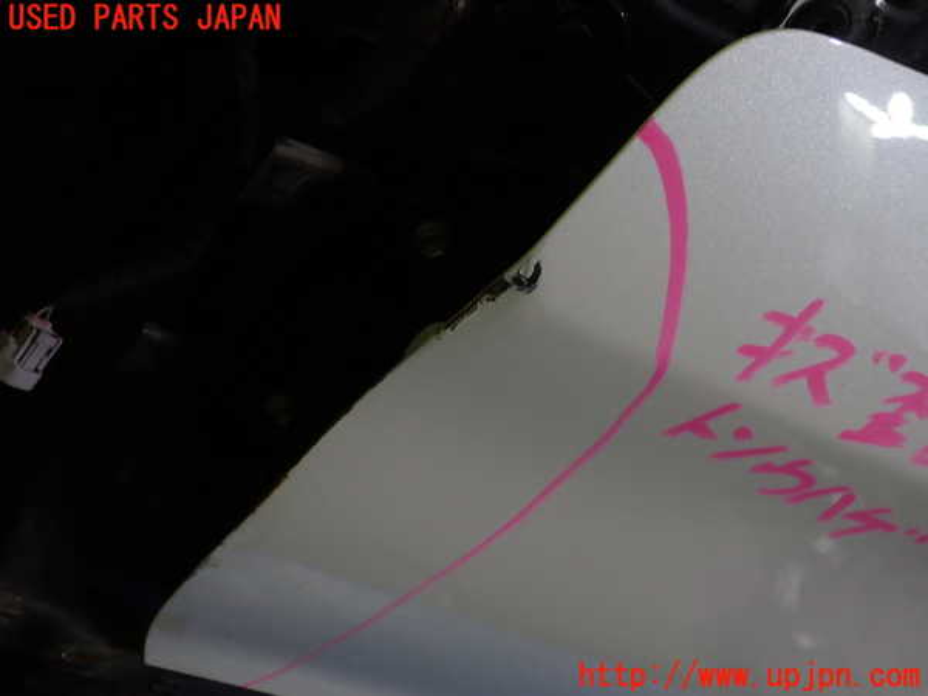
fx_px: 804
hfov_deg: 60.0
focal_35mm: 30
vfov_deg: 46.8
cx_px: 464
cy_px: 348
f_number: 2.3
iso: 200
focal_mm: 5.4
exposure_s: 1/50
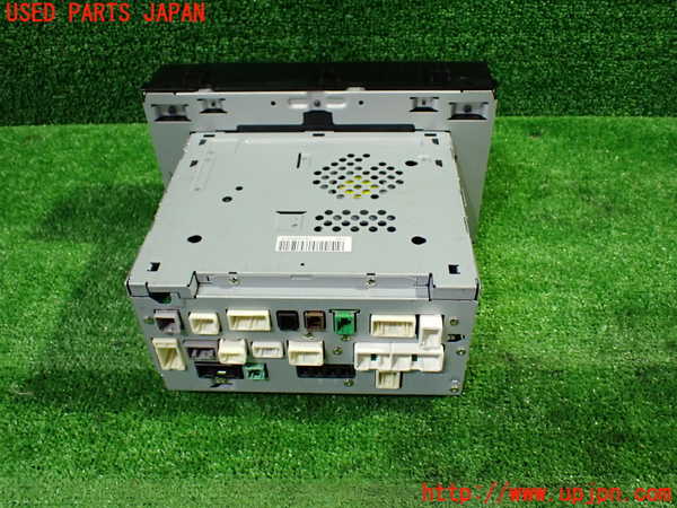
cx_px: 338
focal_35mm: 30
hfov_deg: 60.0
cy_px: 254
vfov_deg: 46.8
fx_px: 587
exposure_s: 1/60
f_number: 2.3
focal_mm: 5.4
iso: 800
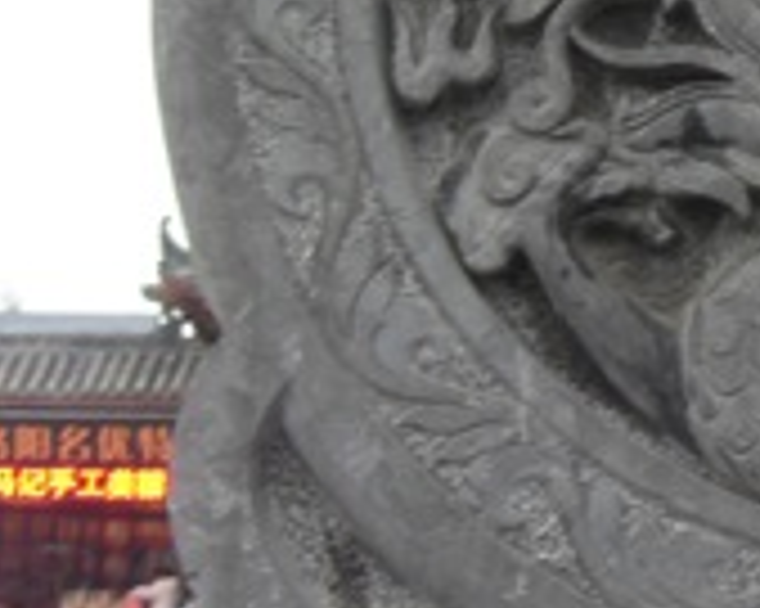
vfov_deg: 12.1
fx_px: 2855
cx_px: 985
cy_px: 68
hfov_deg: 14.5
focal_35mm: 127
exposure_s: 1/60
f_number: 3.8
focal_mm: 8.8
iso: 160
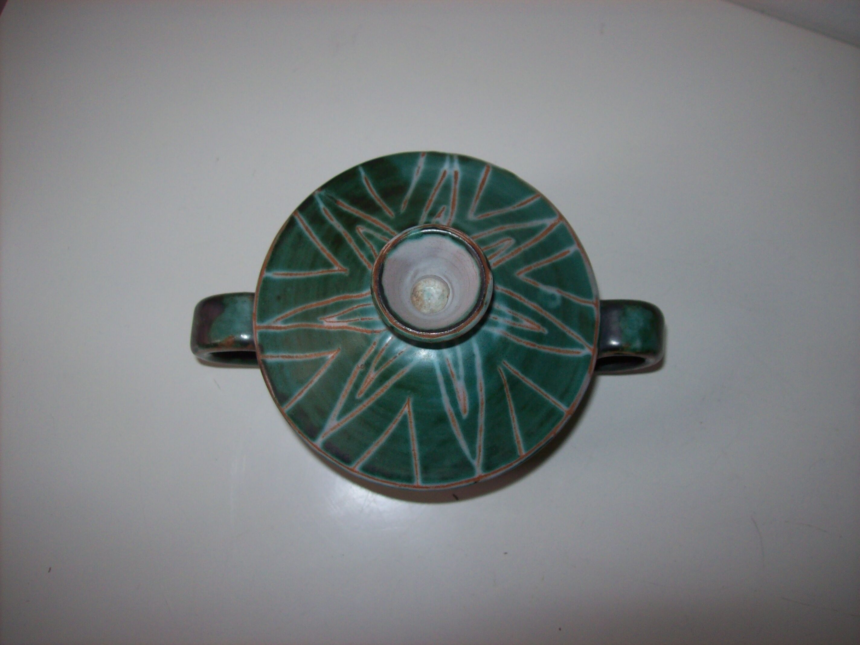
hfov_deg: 51.4
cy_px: 322
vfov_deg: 39.6
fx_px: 894
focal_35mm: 36
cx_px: 430
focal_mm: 6
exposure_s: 1/64
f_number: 2.7
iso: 80
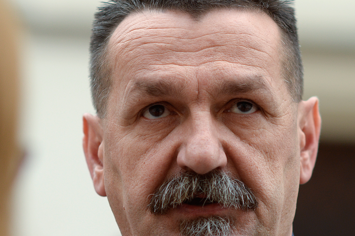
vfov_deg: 5.9
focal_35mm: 231
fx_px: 2277
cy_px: 133
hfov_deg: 8.9
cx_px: 211
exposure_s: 1/500
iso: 640
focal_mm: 135
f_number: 3.2
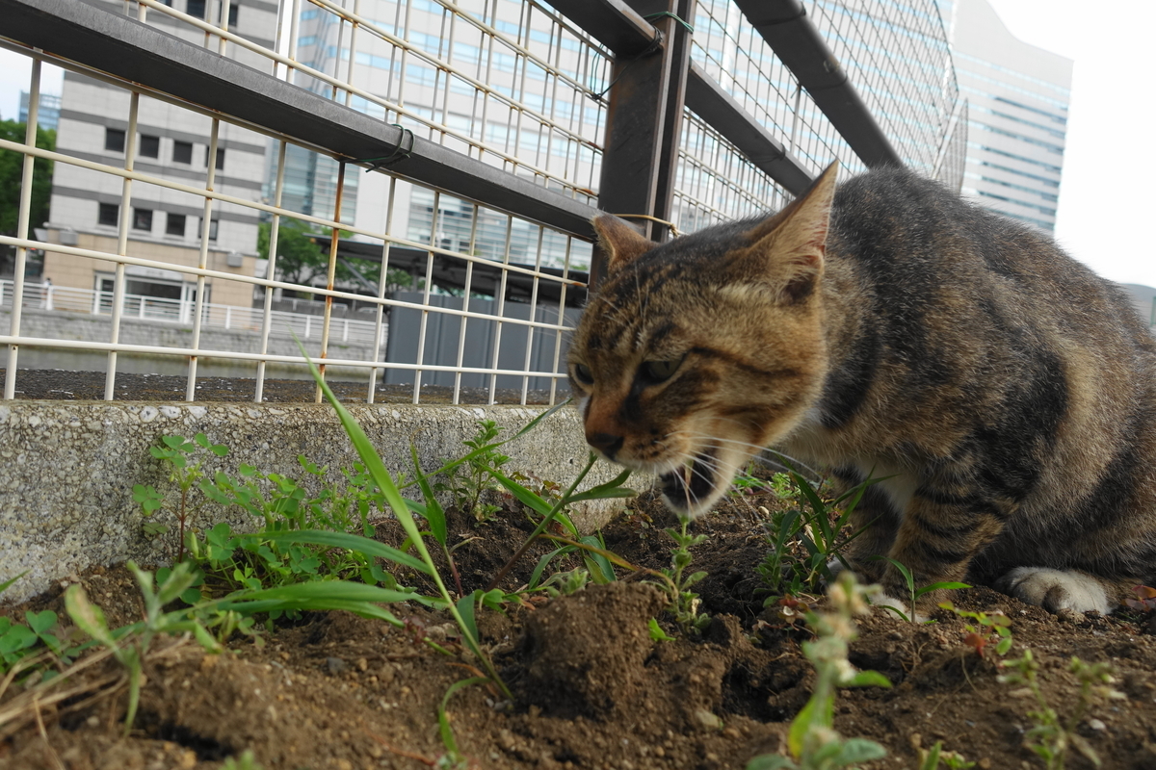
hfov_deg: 73.7
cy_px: 385
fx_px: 771
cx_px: 578
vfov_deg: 53.1
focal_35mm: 24
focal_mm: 8.8
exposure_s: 1/250
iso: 125
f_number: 4
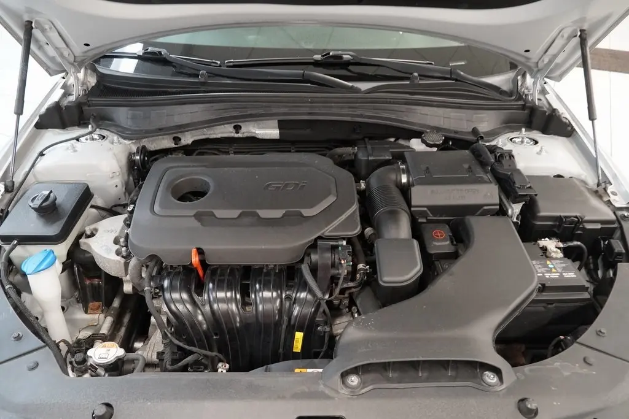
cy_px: 210
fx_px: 472
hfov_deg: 67.4
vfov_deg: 47.9
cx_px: 314
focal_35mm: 27
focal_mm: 18
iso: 2500
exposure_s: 1/13
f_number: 5.6
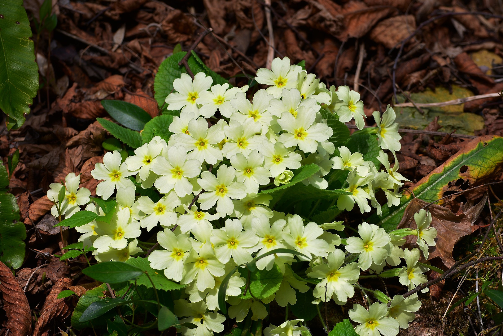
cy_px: 168
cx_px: 252
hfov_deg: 11.0
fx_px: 2620
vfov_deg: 7.3
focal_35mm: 188
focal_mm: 125
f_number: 8
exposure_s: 1/80
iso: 100
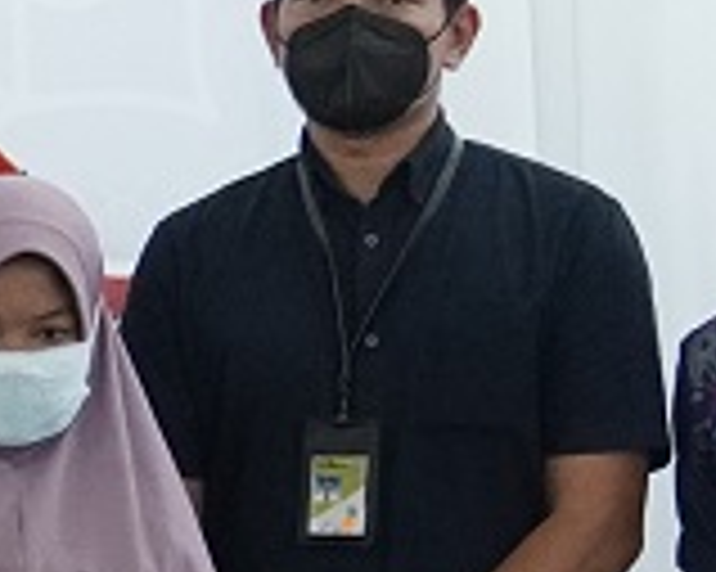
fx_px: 5400
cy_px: 203
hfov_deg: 7.1
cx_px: -1063
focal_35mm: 255
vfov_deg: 6.1
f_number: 2.8
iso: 3200
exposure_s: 1/200
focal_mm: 24
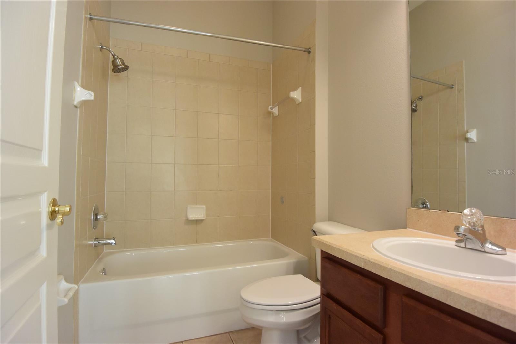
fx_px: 258
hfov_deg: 90.0
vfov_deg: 67.4
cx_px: 258
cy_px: 172
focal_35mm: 18
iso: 900
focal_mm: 6.7
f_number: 3.5
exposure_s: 1/60
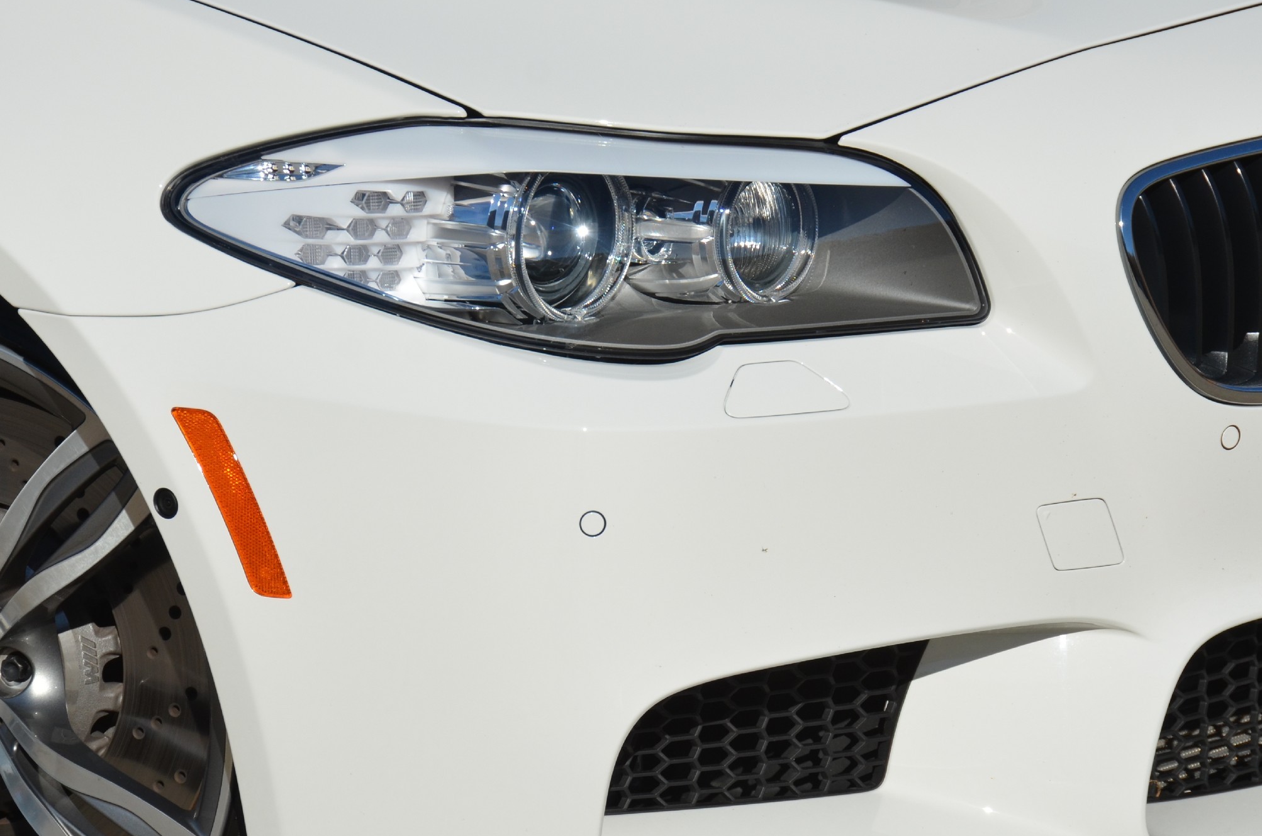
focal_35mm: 178
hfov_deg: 11.6
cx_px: 656
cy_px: 425
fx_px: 6214
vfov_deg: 7.7
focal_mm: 95
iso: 400
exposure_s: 1/2000
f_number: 8
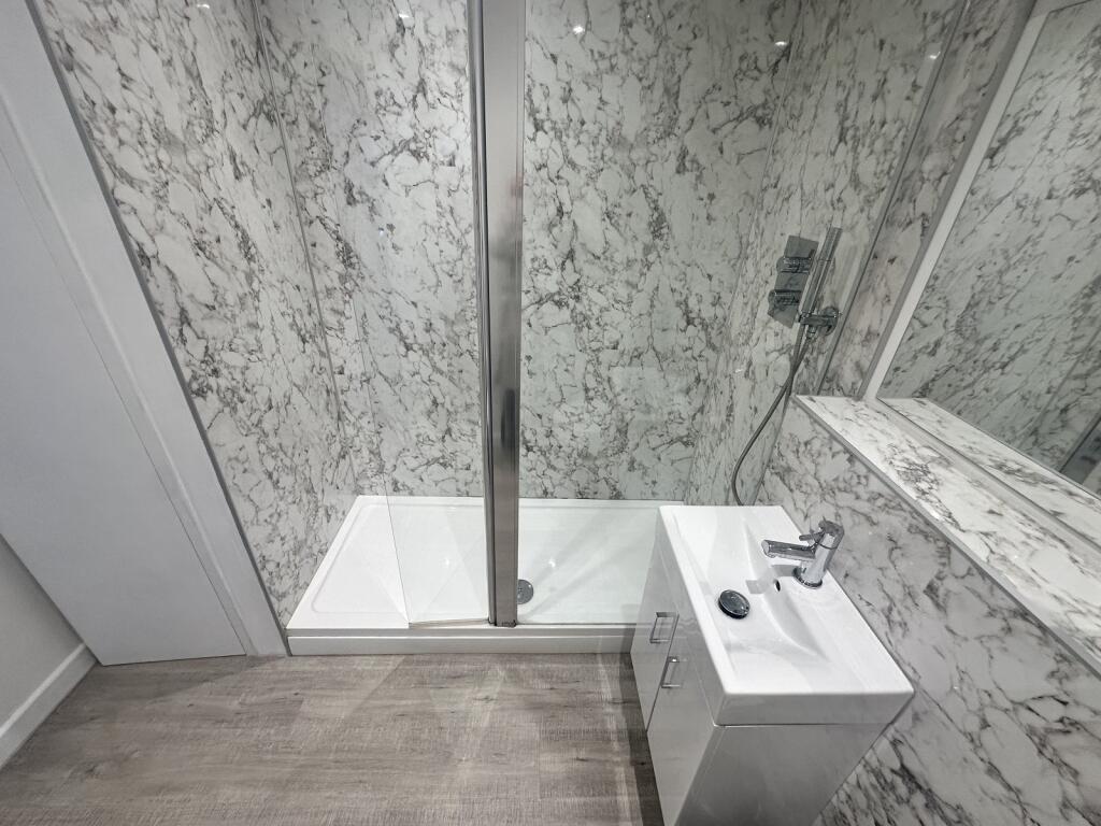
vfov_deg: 85.7
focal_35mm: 14
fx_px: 445
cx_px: 550
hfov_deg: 102.1
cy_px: 413
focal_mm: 2.22
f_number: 2.2
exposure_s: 1/100
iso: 125
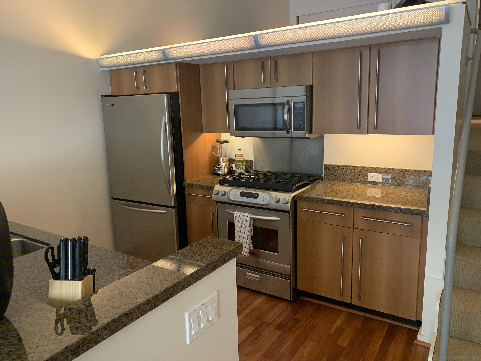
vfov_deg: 53.1
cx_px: 240
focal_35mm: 26
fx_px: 361
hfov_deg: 67.3
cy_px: 180
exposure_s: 1/60
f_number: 1.8
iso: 250
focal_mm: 4.25
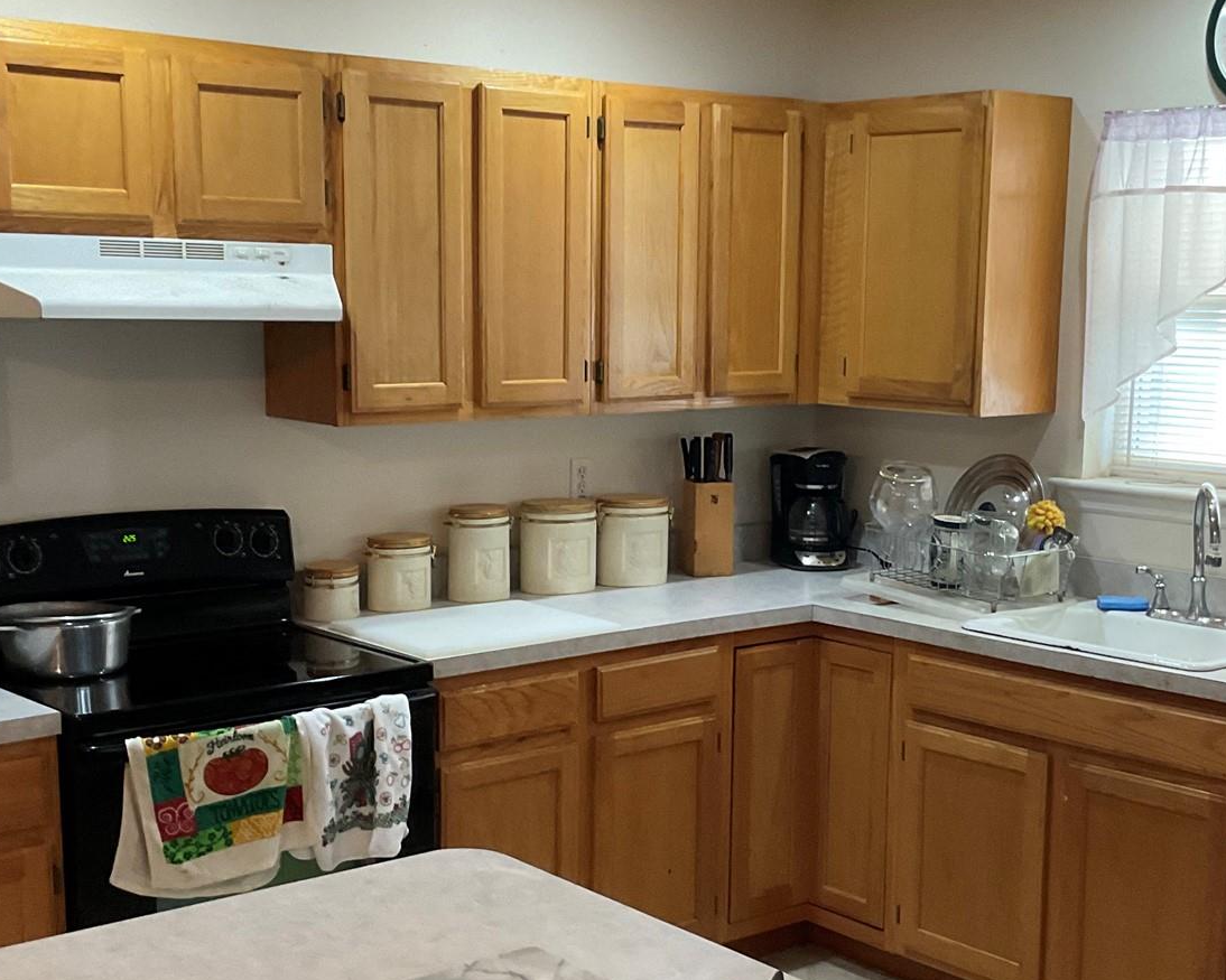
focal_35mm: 53
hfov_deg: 35.3
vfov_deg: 28.5
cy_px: 600
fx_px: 1923
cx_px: 684
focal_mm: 3
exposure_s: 1/60
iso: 160
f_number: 1.8
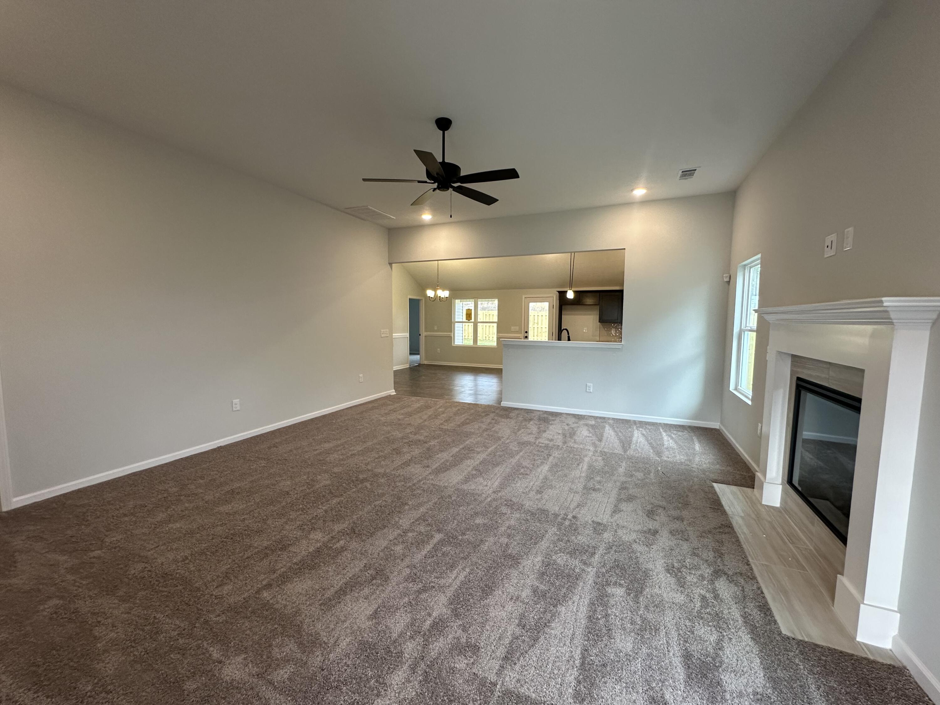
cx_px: 470
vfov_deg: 85.7
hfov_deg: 102.1
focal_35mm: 14
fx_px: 380
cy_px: 352
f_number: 2.2
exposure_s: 1/120
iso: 200
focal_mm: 2.22
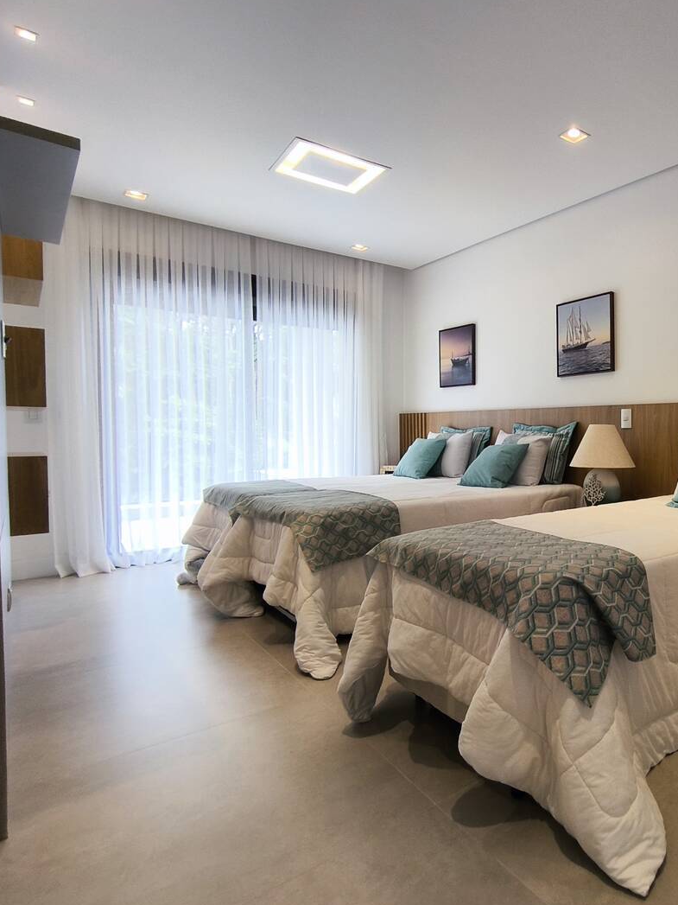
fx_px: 575
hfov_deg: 55.2
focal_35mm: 22
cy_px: 443
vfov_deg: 76.4
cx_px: 573
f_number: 2.2
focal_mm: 1.65
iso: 64
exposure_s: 1/60
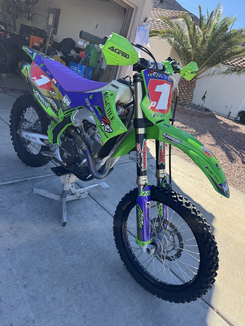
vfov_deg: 71.6
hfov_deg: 56.8
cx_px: 122
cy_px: 163
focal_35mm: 24
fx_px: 226
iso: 80
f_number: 1.78
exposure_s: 1/1094
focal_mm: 6.76
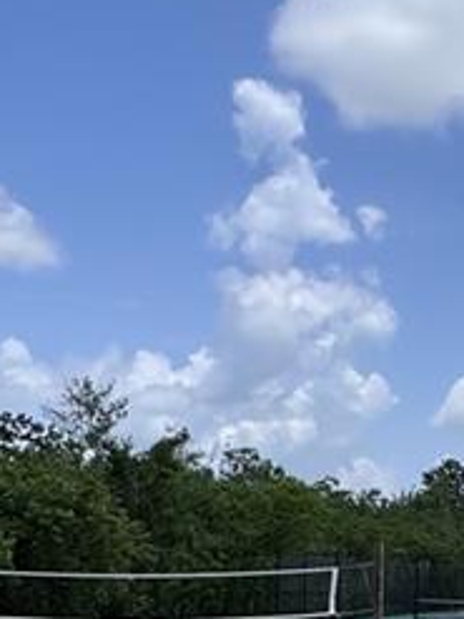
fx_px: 1216
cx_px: 640
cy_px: 511
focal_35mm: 68
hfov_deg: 19.5
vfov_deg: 27.9
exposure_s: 1/3106
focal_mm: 2.22
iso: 50
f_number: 2.2
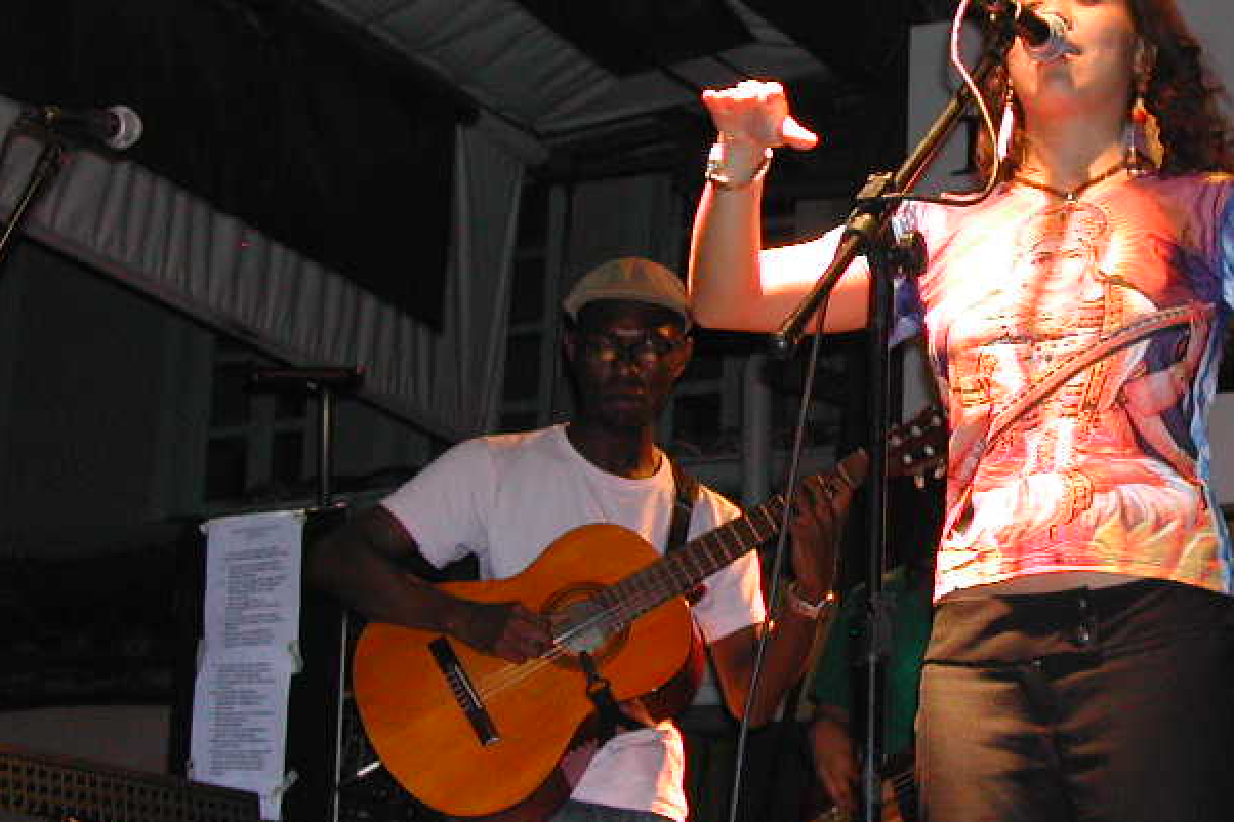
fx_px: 3153
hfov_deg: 21.8
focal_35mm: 92
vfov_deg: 14.9
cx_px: 1045
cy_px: 361
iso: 245
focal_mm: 11.1
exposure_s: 1/60
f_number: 3.2
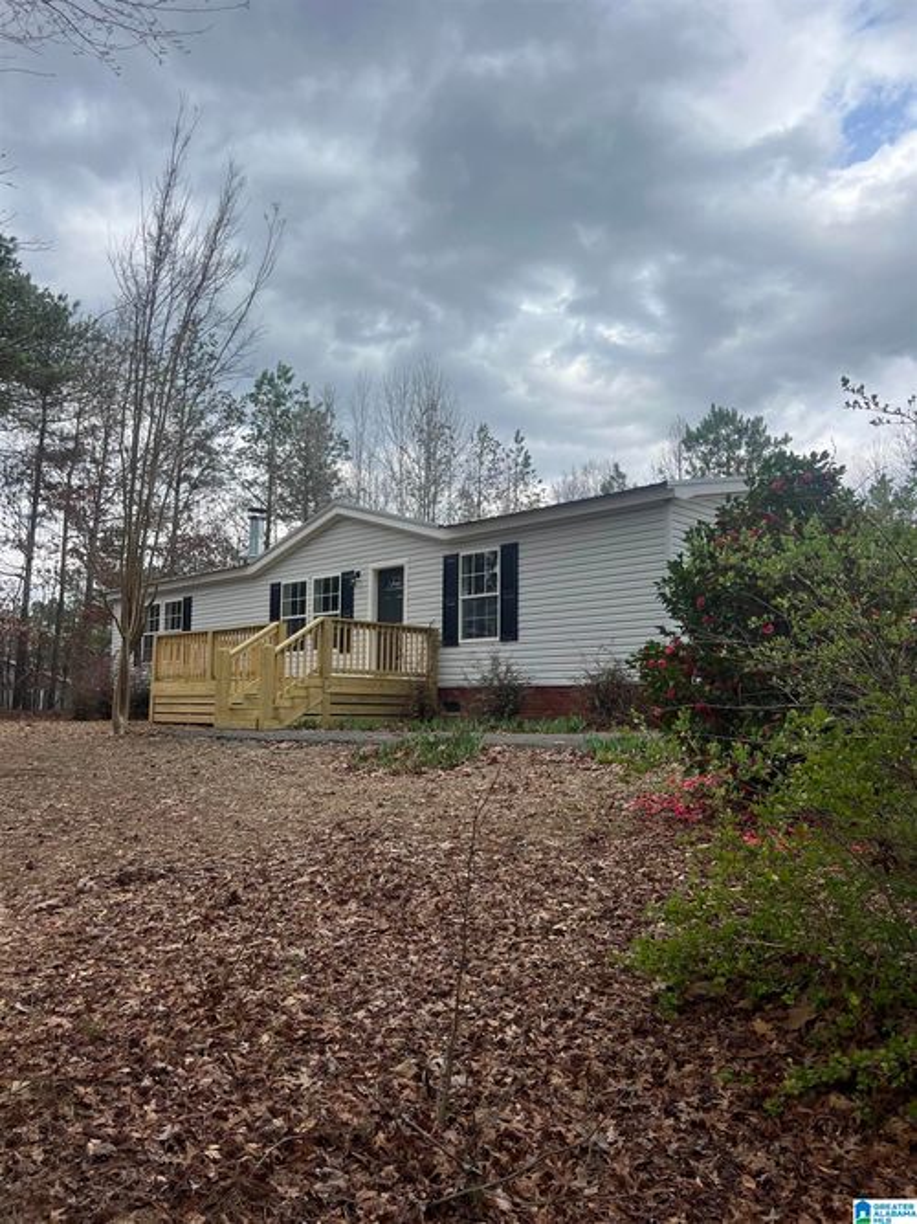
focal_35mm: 26
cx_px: 458
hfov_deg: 53.0
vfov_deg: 67.3
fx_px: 919
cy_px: 612
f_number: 1.5
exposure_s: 1/2513
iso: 50
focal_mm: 5.7
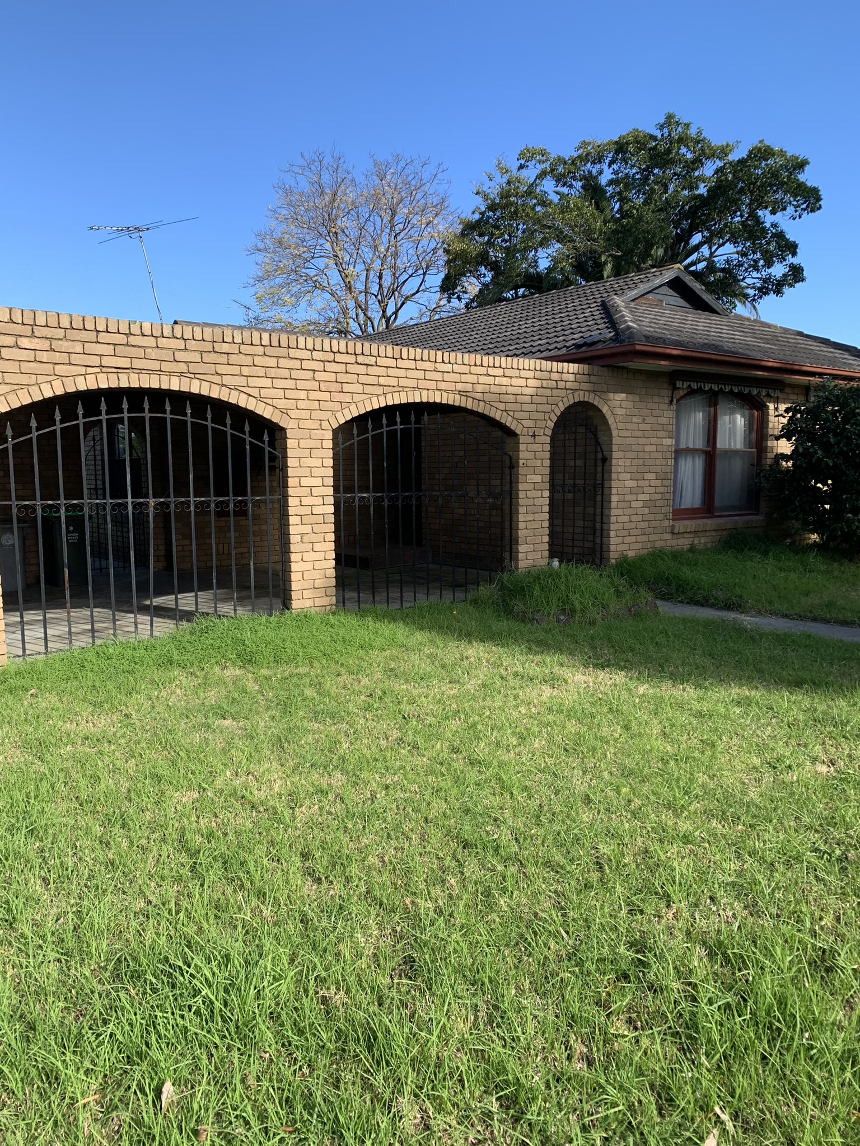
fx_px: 861
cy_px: 573
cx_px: 430
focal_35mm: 26
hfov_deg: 53.1
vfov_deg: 67.3
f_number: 1.8
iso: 25
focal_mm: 4.25
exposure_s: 1/981
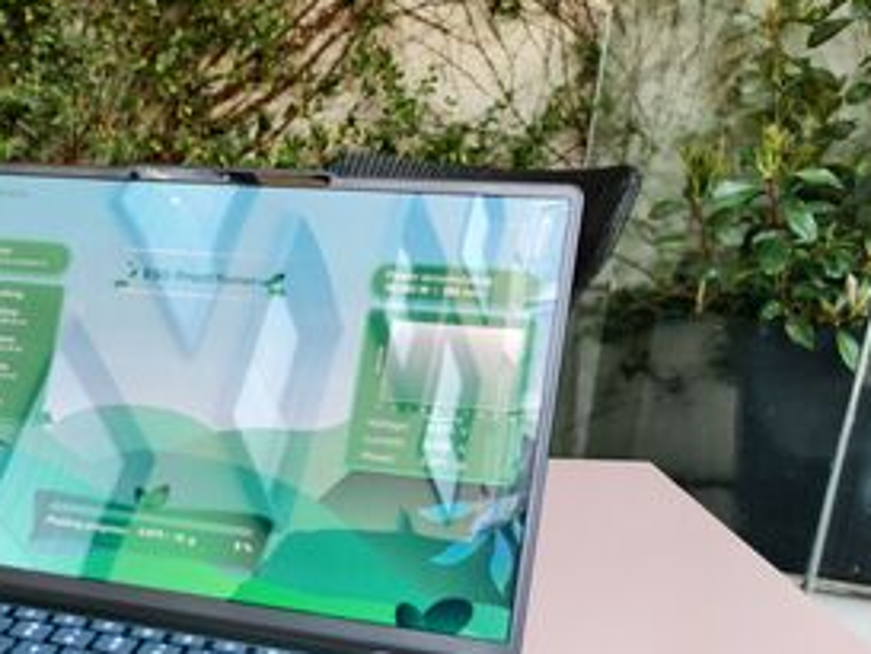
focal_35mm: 46
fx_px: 1158
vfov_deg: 30.6
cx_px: 144
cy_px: 546
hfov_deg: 39.2
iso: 88
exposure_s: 1/100
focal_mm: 6.54
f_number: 1.57
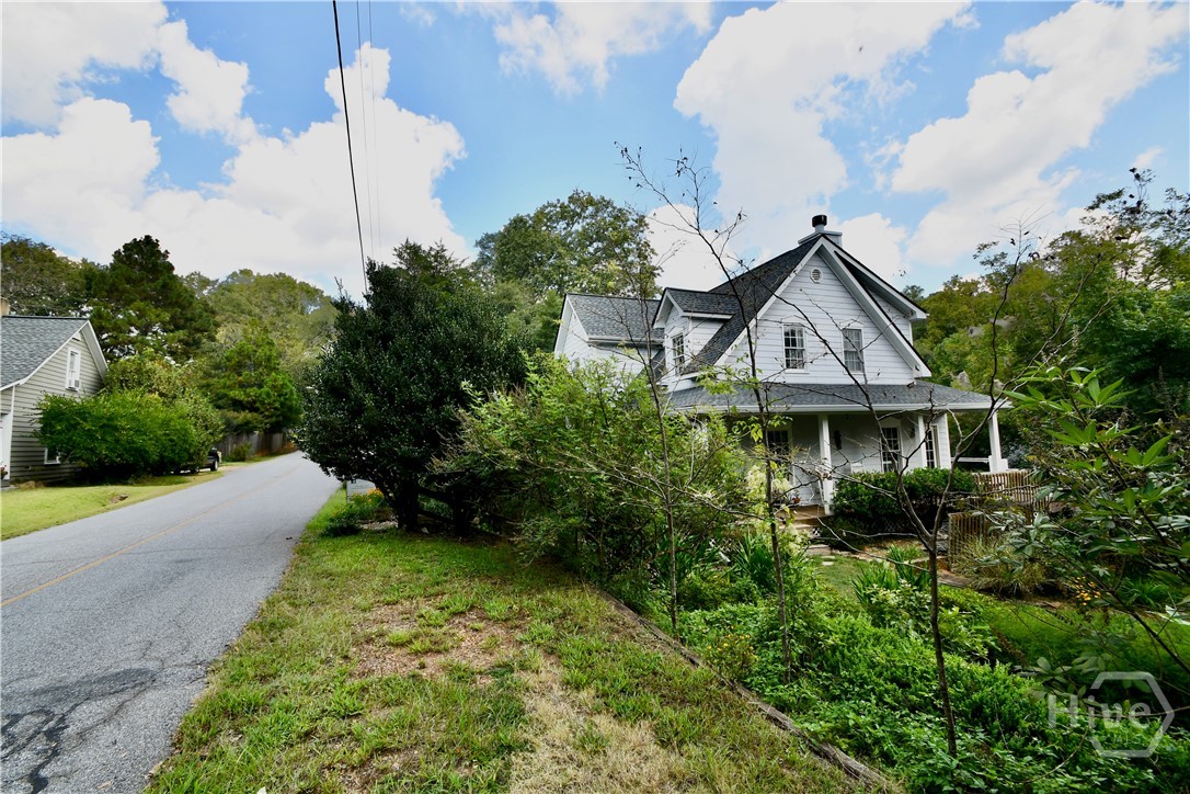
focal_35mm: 15
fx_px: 496
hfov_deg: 100.4
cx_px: 595
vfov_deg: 77.3
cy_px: 397
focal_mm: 10
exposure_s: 1/250
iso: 200
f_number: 8
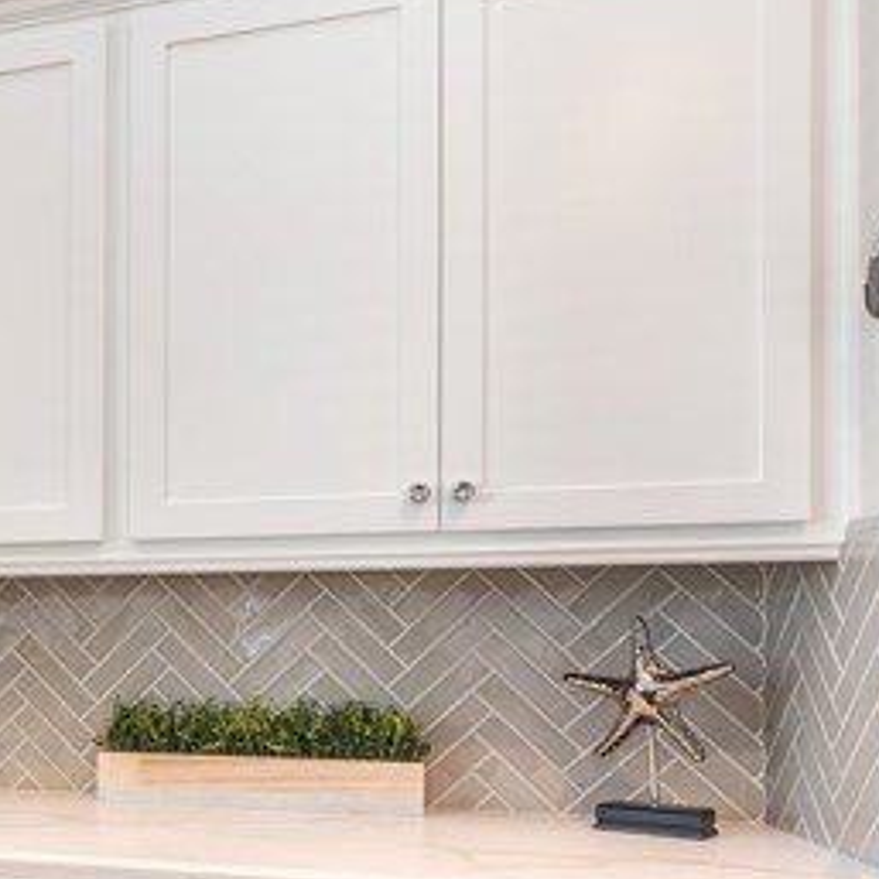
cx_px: 41
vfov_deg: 44.1
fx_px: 1034
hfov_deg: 41.3
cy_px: 689
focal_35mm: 36
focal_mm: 17
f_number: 13
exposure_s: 1/2
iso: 200
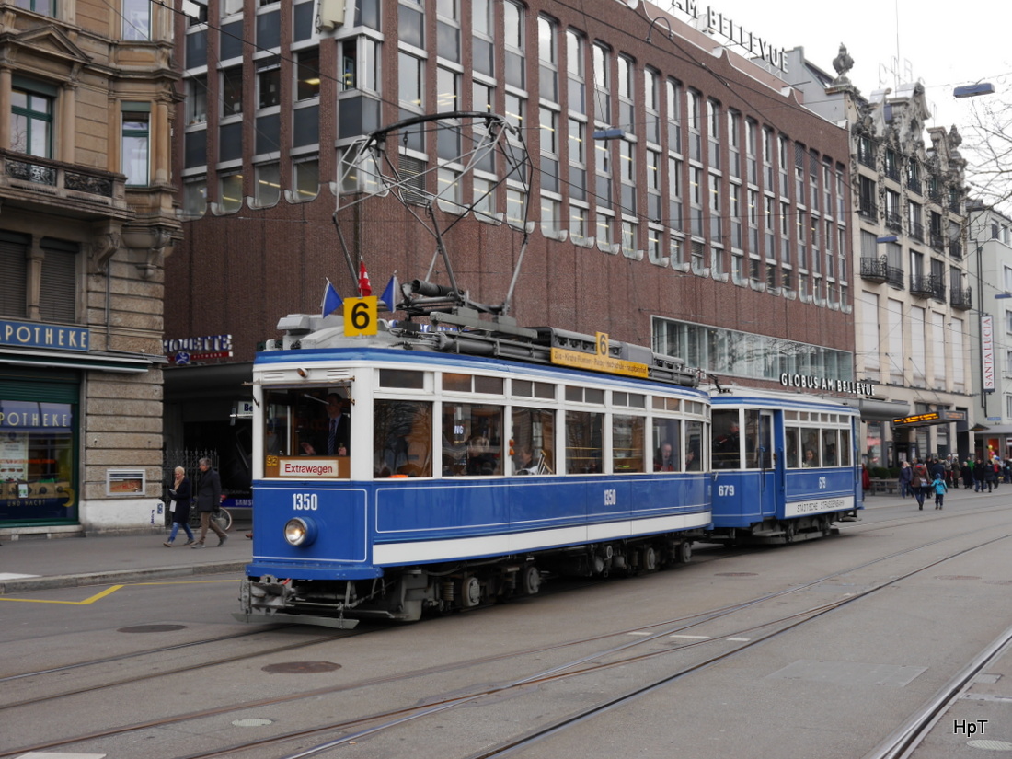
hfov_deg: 39.7
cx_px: 506
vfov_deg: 30.3
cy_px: 380
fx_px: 1403
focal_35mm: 48
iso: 160
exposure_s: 1/160
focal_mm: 24
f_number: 5.6
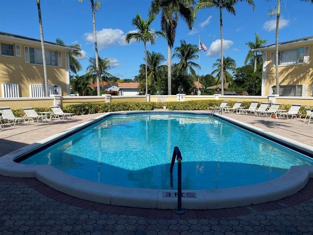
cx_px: 156
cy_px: 118
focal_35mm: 26
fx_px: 235
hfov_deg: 67.3
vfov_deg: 53.1
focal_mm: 4.25
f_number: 1.8
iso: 32
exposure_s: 1/4831
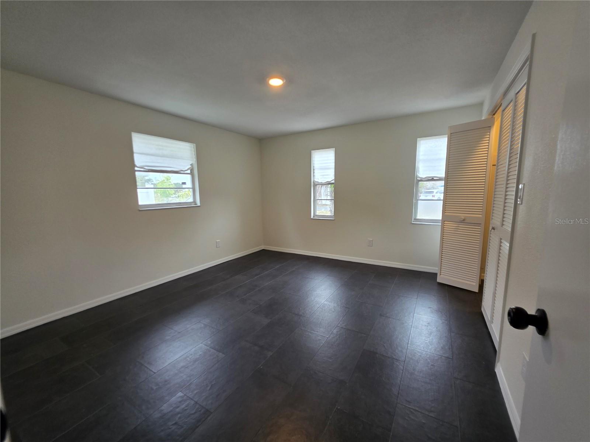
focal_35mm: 13
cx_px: 295
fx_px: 222
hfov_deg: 106.2
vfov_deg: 89.9
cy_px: 221
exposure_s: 1/120
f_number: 1.9
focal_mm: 2.2
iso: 160
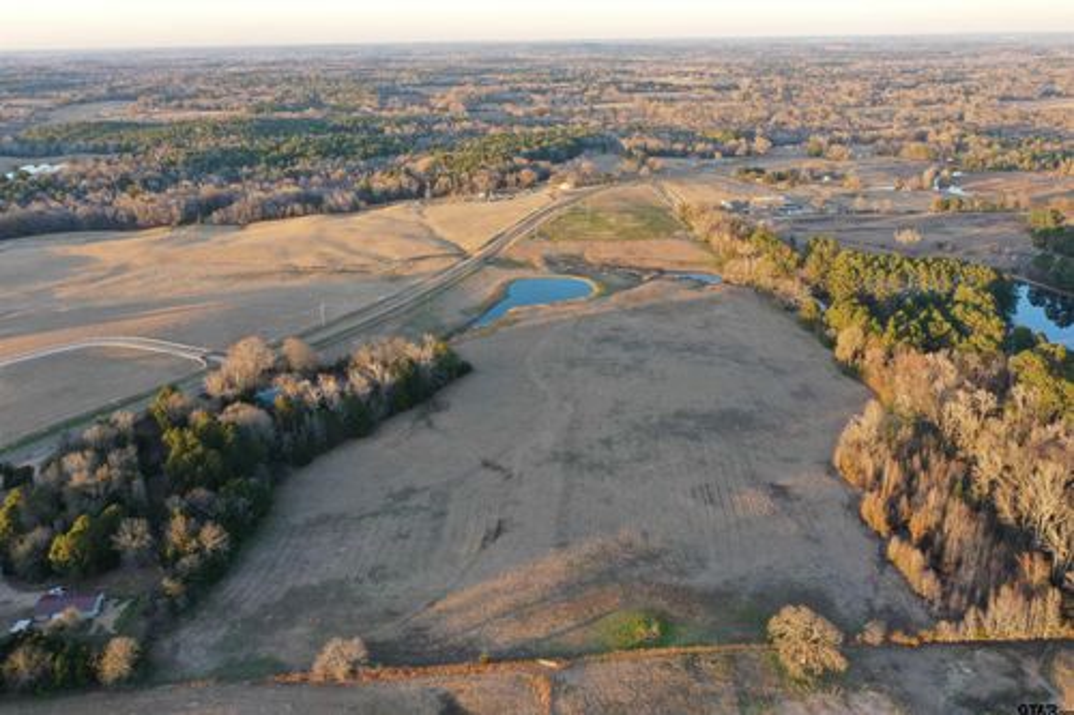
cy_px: 358
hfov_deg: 65.5
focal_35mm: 28
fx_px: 835
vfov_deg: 46.4
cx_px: 537
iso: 100
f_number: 4.5
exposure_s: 1/80
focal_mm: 10.26
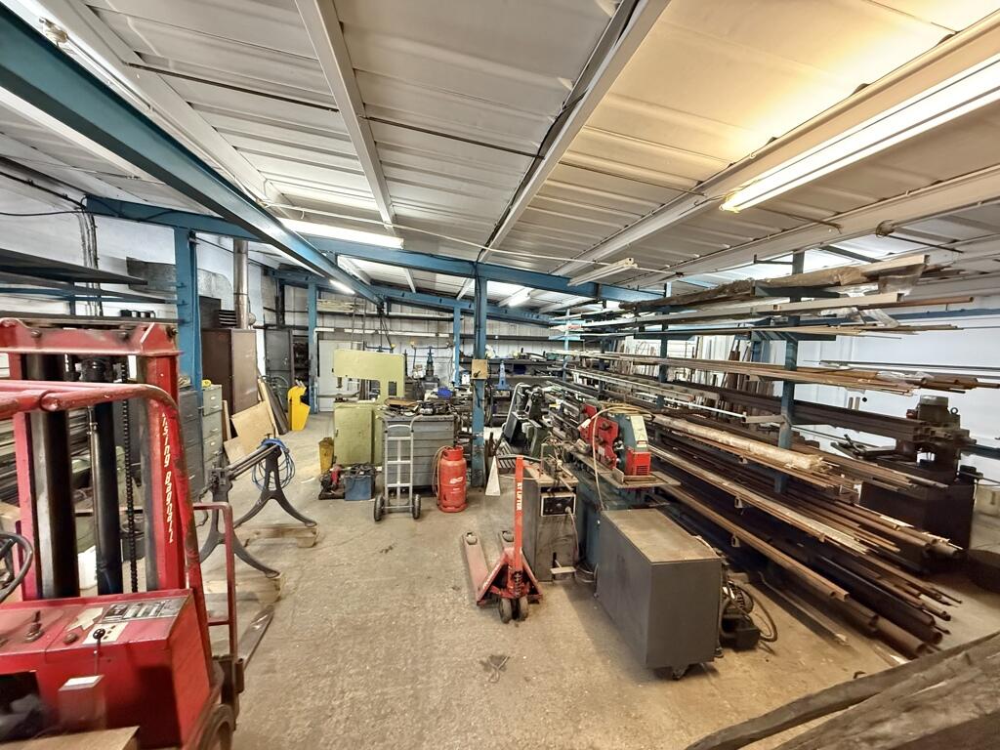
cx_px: 500
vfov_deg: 85.7
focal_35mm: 14
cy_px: 375
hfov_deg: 102.1
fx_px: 404
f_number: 2.2
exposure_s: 1/50
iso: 640
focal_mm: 2.22
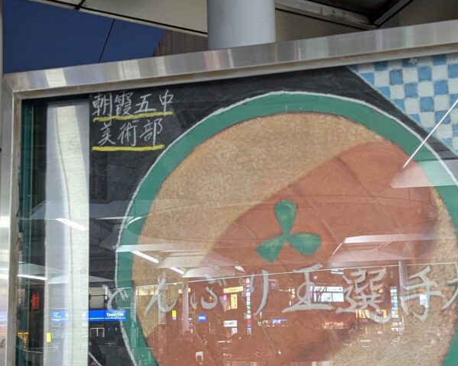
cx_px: 245
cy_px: 226
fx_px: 677
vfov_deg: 30.1
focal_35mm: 50
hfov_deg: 37.3
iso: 590
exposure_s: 1/50
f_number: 1.85
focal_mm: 6.81
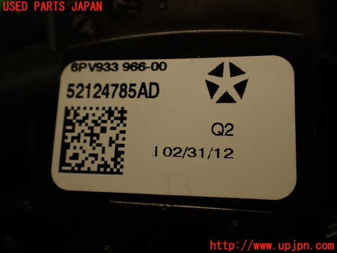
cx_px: 168
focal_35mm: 32
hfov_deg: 56.8
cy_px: 126
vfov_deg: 44.2
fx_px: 312
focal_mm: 5.79
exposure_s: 1/60
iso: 100
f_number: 2.4
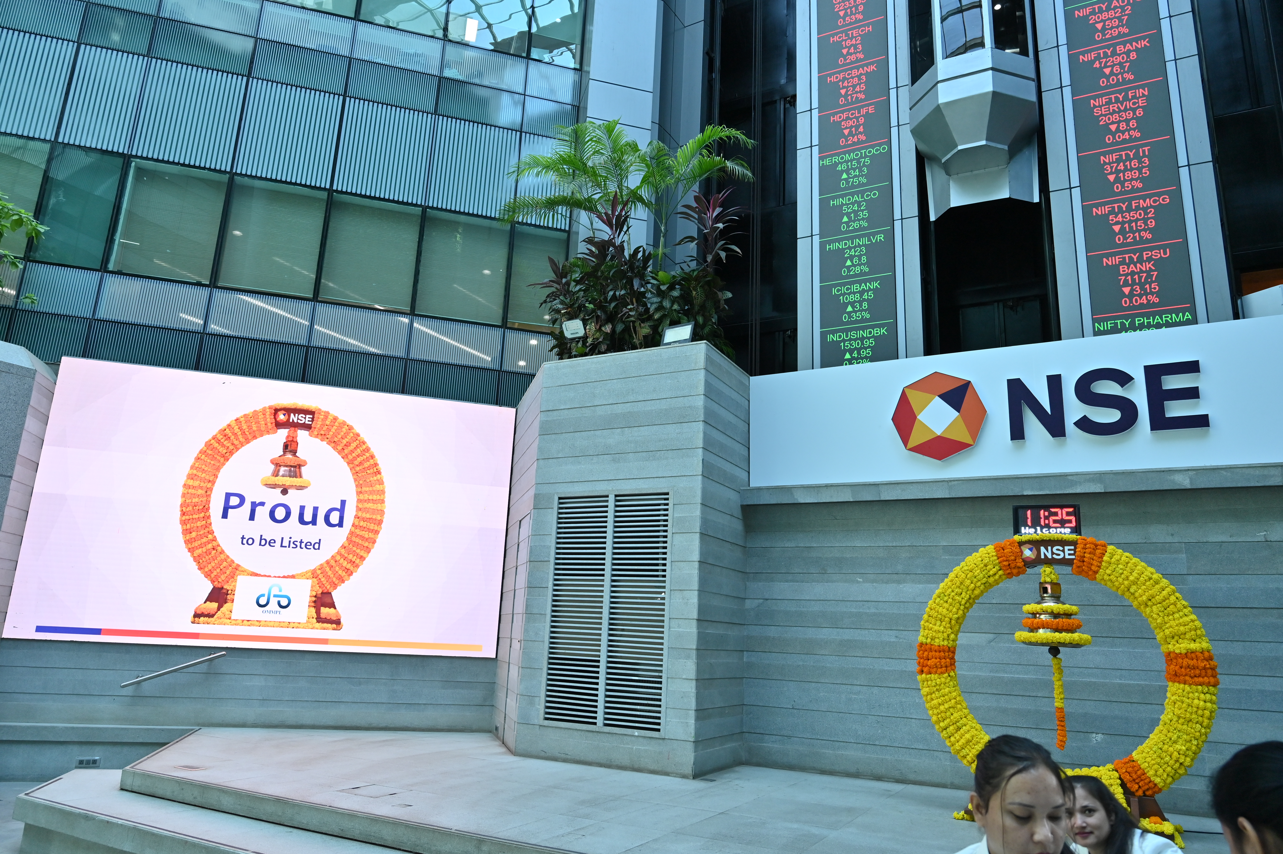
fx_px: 855
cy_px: 427
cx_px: 642
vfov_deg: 53.1
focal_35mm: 24
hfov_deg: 73.8
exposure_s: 1/160
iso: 500
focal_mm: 24
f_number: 5.6
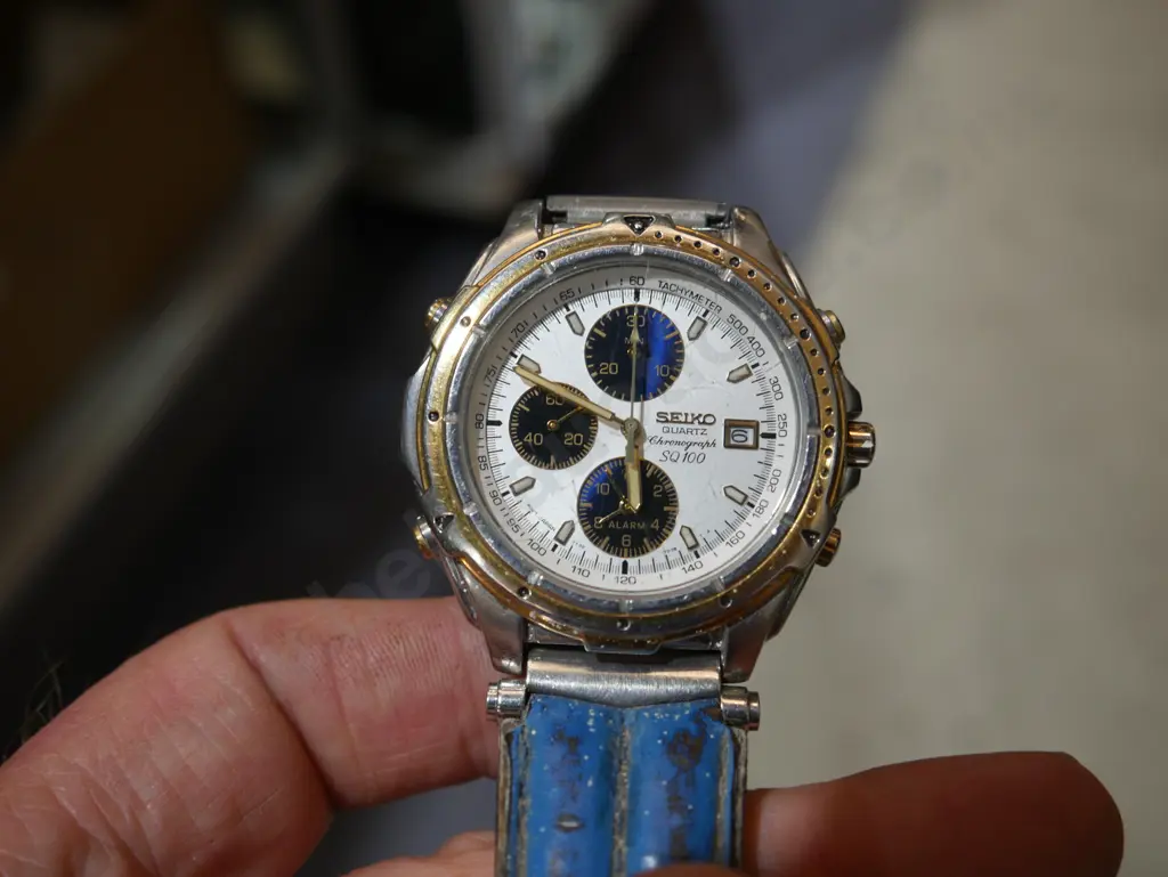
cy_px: 438
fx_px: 1283
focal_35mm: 38
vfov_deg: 37.8
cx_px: 584
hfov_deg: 49.0
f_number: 4.1
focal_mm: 19
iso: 200
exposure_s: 1/80
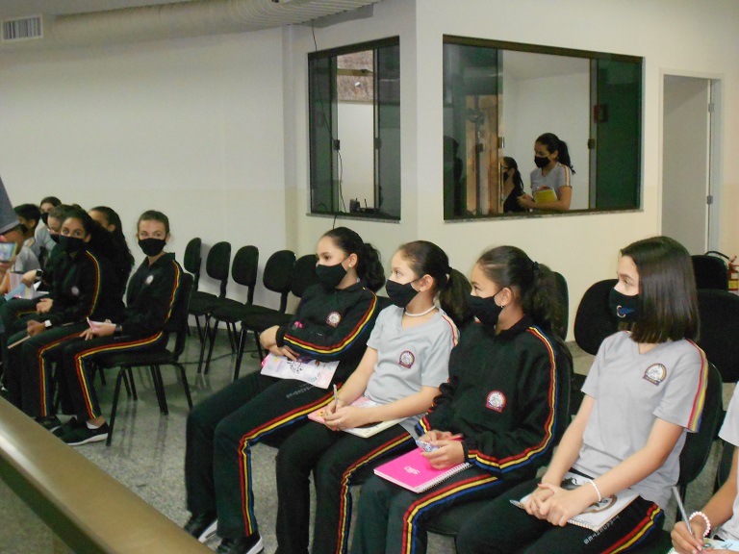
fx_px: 918
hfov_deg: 43.9
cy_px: 277
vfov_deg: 33.6
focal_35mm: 43
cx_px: 370
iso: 640
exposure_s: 1/30
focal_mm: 7.7
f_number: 4.2
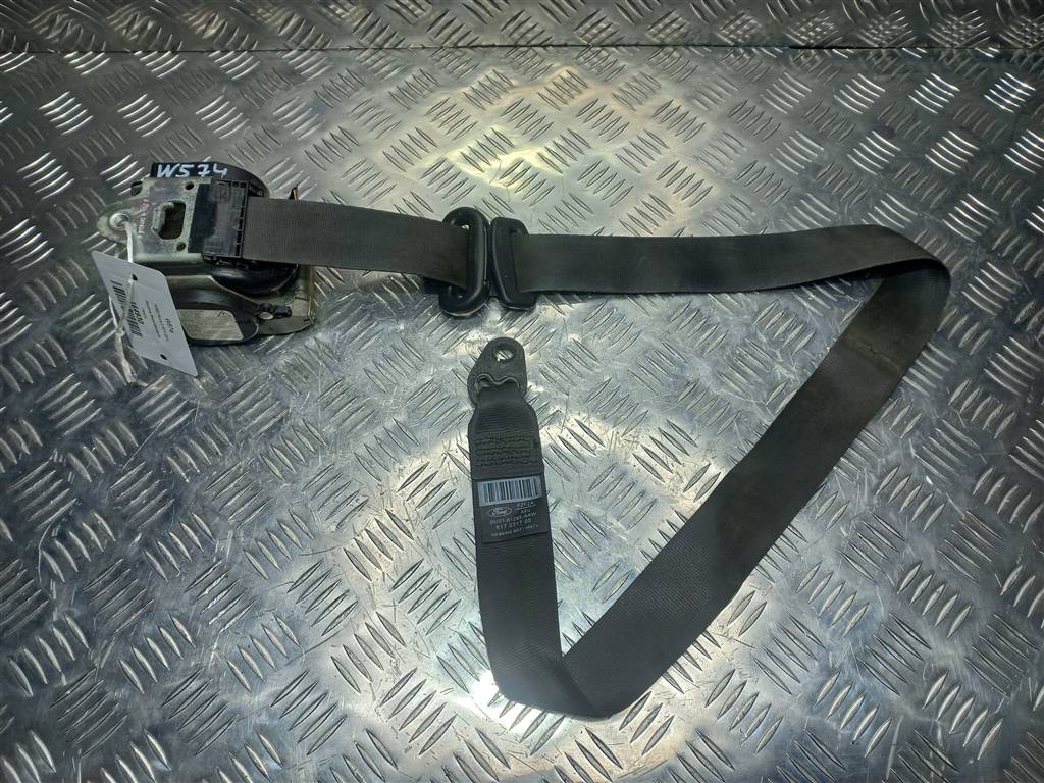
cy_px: 392
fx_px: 754
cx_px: 522
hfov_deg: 69.4
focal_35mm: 25
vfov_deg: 54.9
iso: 25
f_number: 1.8
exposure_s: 1/100
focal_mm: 4.6
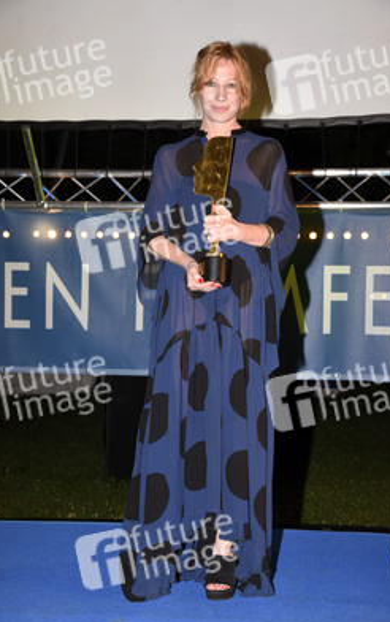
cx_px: 203
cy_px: 315
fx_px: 968
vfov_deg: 35.7
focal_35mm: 57
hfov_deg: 22.8
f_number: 6.3
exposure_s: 1/160
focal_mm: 55
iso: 800
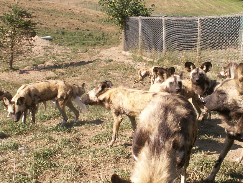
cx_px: 132
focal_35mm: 50
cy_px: 81
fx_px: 351
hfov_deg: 38.2
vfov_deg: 29.1
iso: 50
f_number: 6.3
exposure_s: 1/160
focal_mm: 5.86
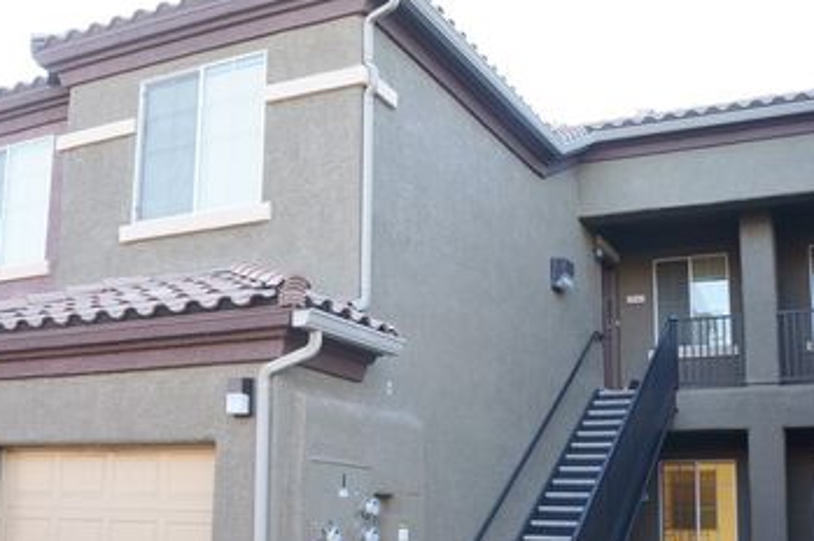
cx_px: 366
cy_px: 364
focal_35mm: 43
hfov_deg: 45.4
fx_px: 971
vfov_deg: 30.9
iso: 160
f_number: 4
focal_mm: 20
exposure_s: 1/60
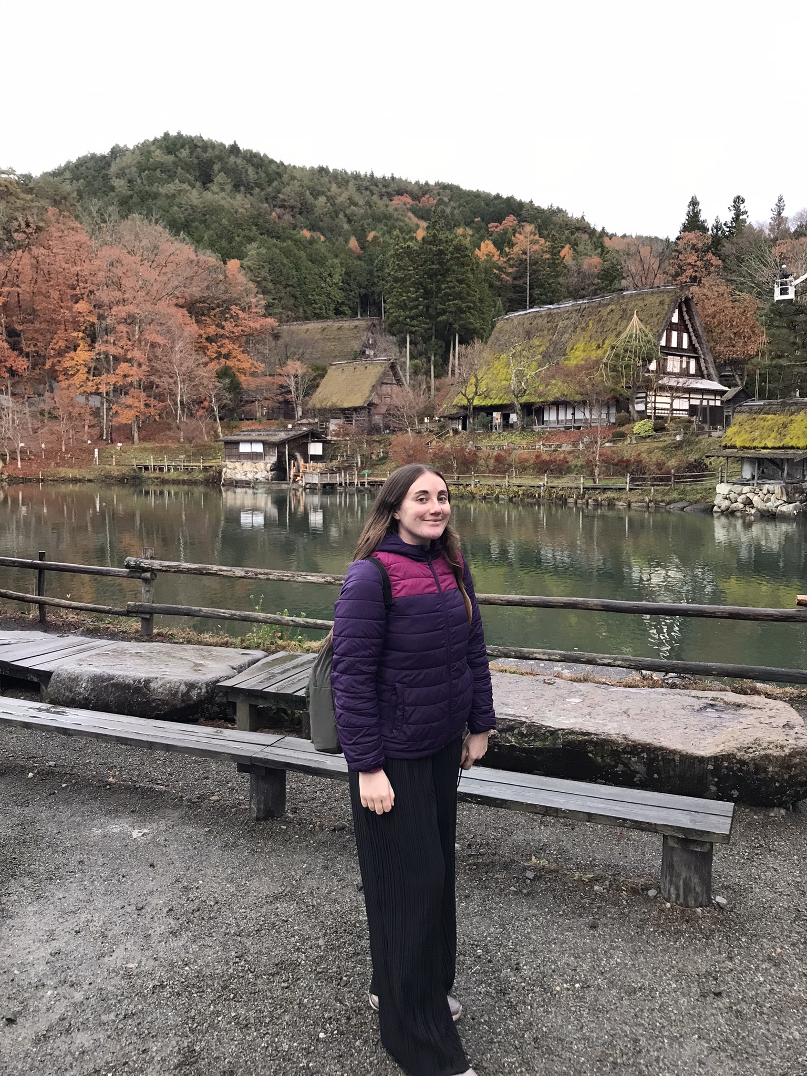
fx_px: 870
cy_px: 538
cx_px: 404
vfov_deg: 63.4
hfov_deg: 49.7
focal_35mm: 28
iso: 20
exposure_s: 1/30
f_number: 1.8
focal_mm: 3.99
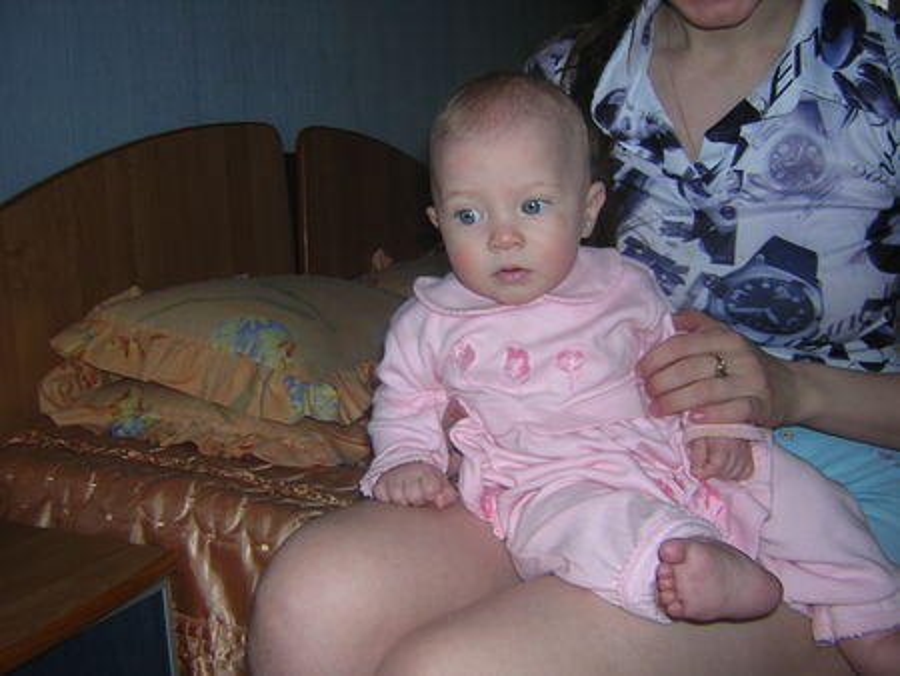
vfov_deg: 39.7
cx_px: 450
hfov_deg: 51.3
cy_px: 338
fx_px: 936
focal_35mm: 36
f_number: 2.6
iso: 100
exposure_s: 1/60.1
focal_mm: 4.7
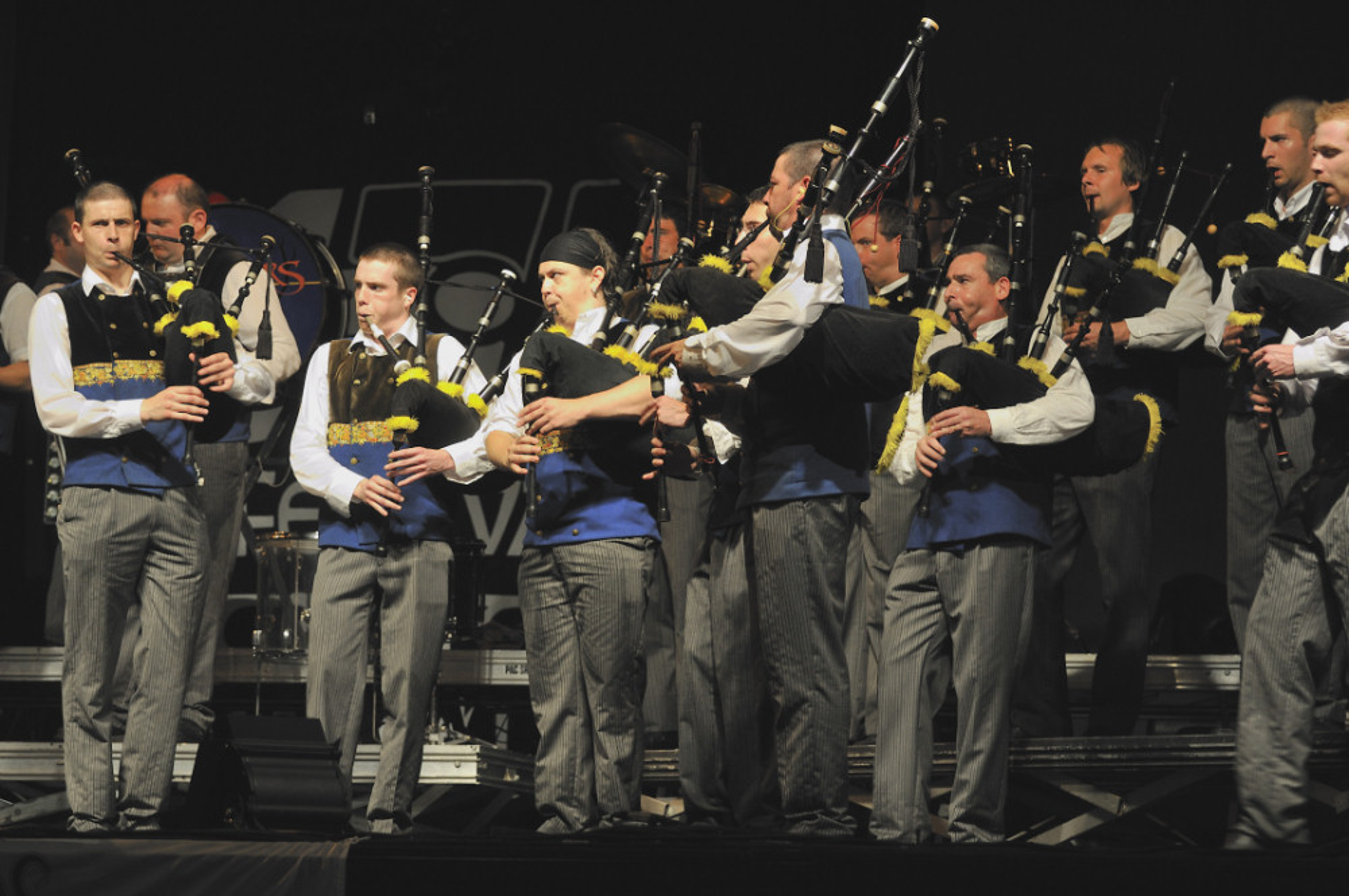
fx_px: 5164
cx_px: 674
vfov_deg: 9.9
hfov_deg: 14.9
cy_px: 448
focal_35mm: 138
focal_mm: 92
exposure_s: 1/50
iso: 640
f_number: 4.5
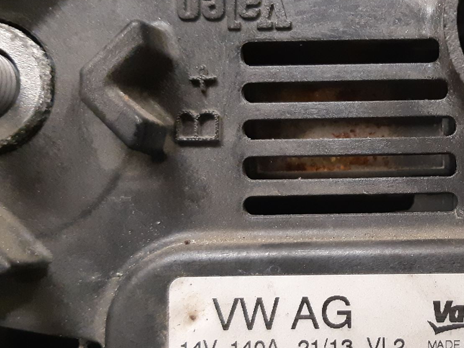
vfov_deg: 30.3
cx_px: 422
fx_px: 643
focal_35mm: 48
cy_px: 182
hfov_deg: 37.0
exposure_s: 1/50
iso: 320
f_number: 1.7
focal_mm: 3.93
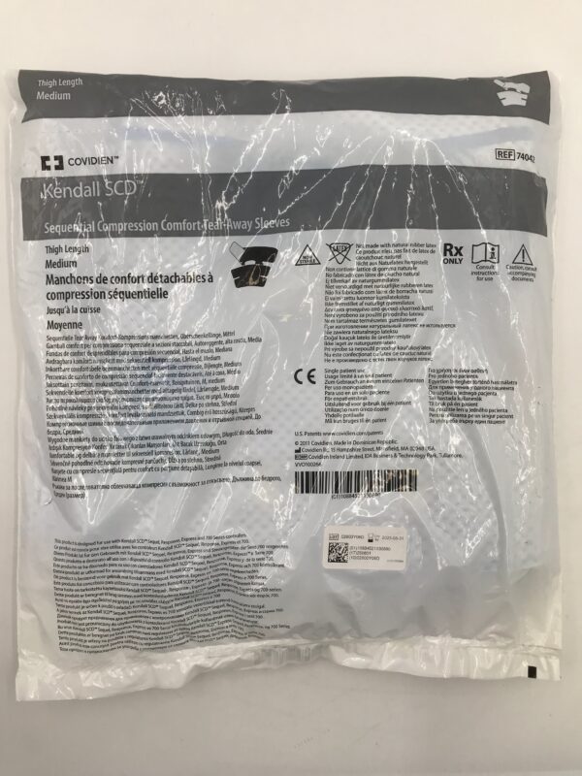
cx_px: 291
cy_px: 388
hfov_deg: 49.7
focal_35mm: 28
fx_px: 628
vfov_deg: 63.4
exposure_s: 1/120
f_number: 1.8
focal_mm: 3.99
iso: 32
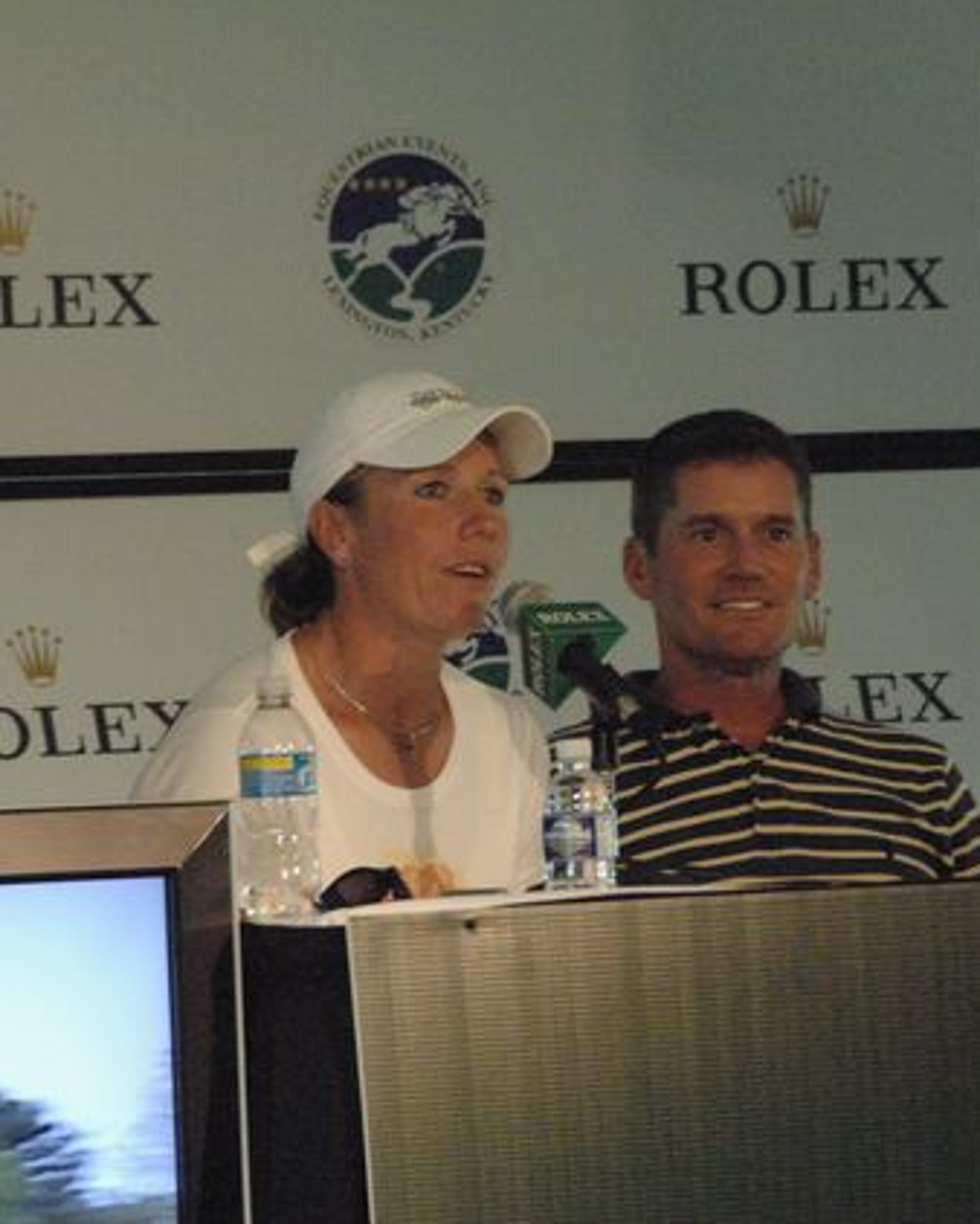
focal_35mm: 426
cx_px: 554
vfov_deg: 4.5
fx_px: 15434
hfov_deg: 3.6
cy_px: 613
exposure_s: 1/100
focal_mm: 200
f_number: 9.5
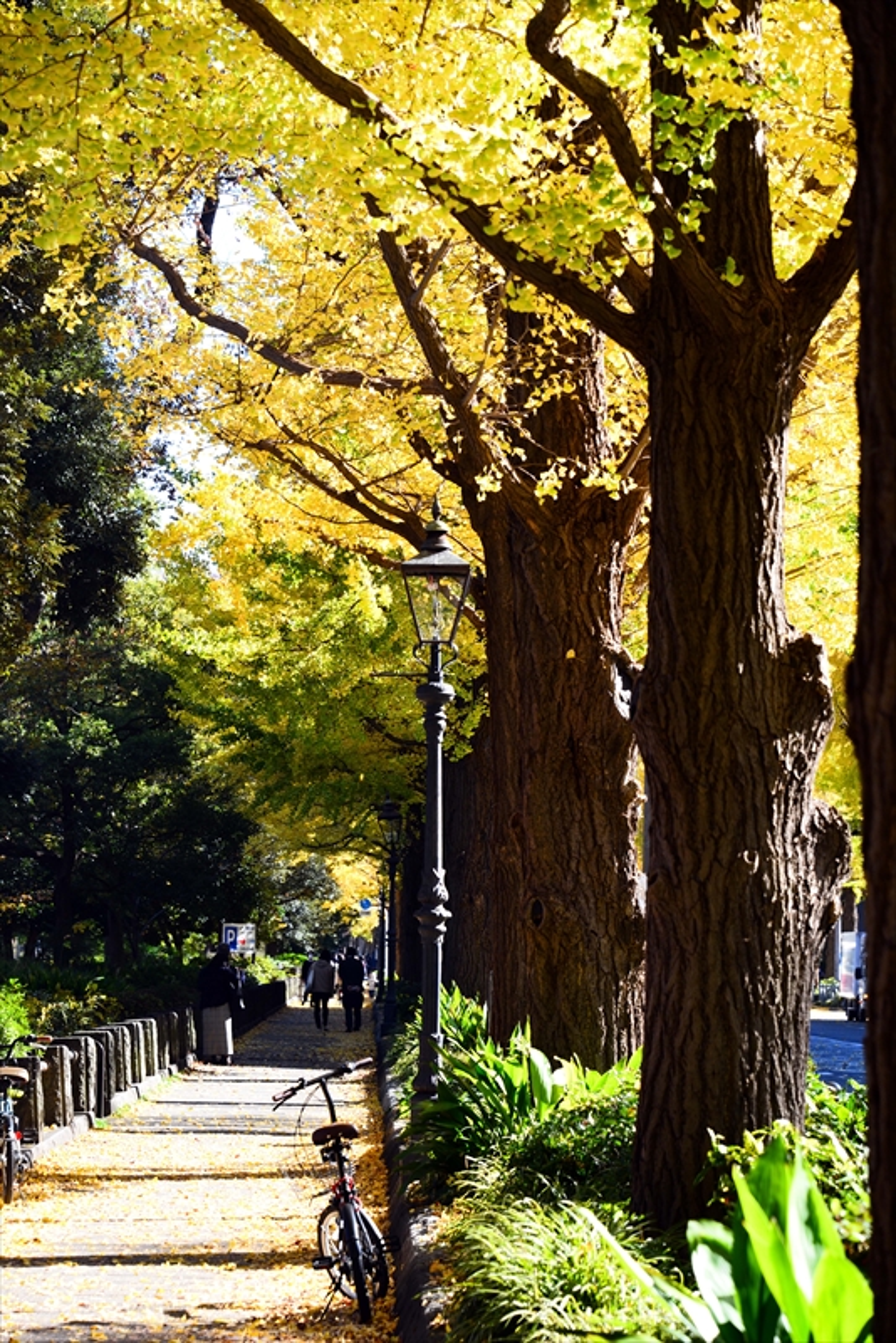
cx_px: 448
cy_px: 672
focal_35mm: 112
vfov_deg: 18.3
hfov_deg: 12.2
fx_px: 4177
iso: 400
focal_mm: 112
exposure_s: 1/200
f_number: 7.1
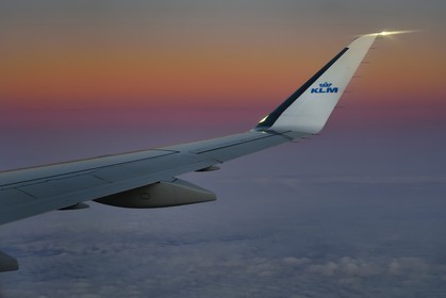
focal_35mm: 50
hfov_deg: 39.6
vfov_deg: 27.0
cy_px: 149
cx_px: 223
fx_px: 620
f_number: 6.3
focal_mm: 50
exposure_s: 1/30
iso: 500
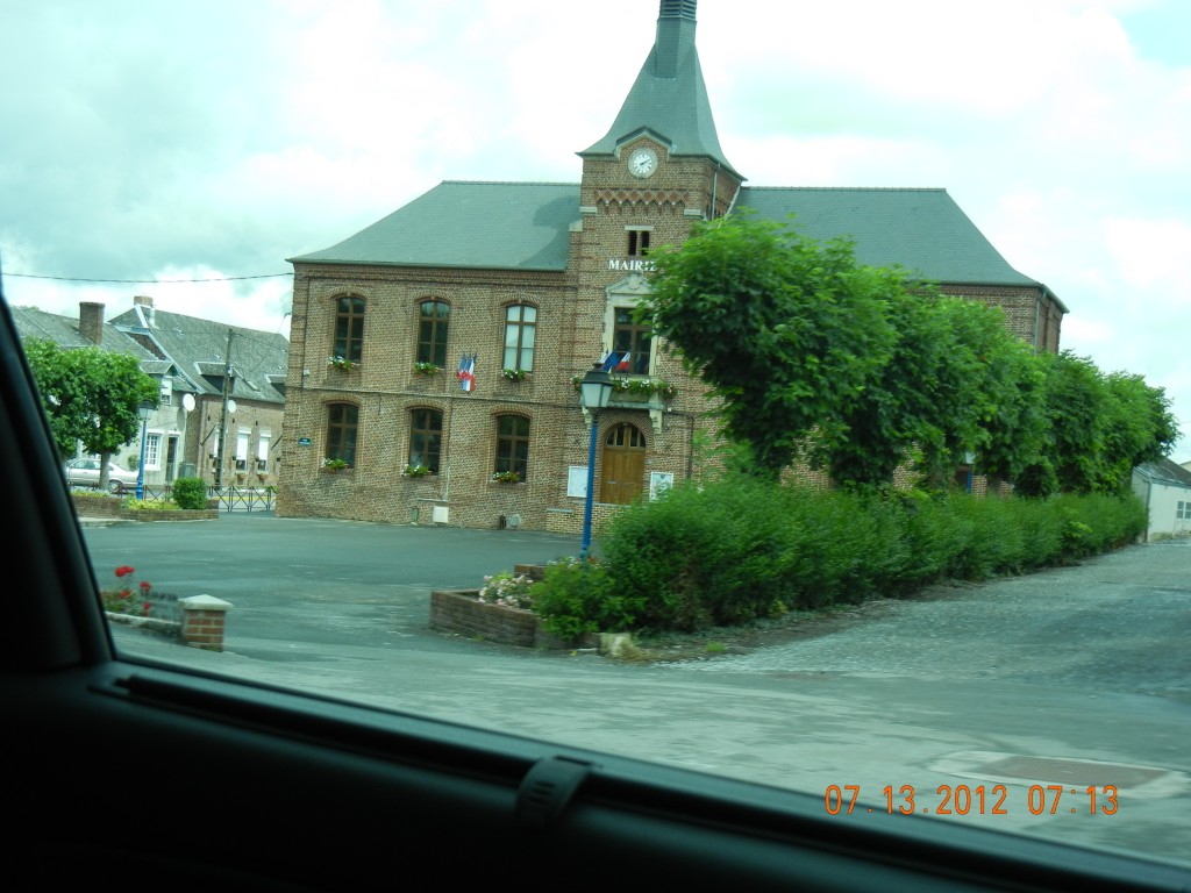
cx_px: 596
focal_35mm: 52
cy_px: 446
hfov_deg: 36.8
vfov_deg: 28.0
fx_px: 1789
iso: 160
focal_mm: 9.3
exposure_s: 1/310
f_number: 3.9
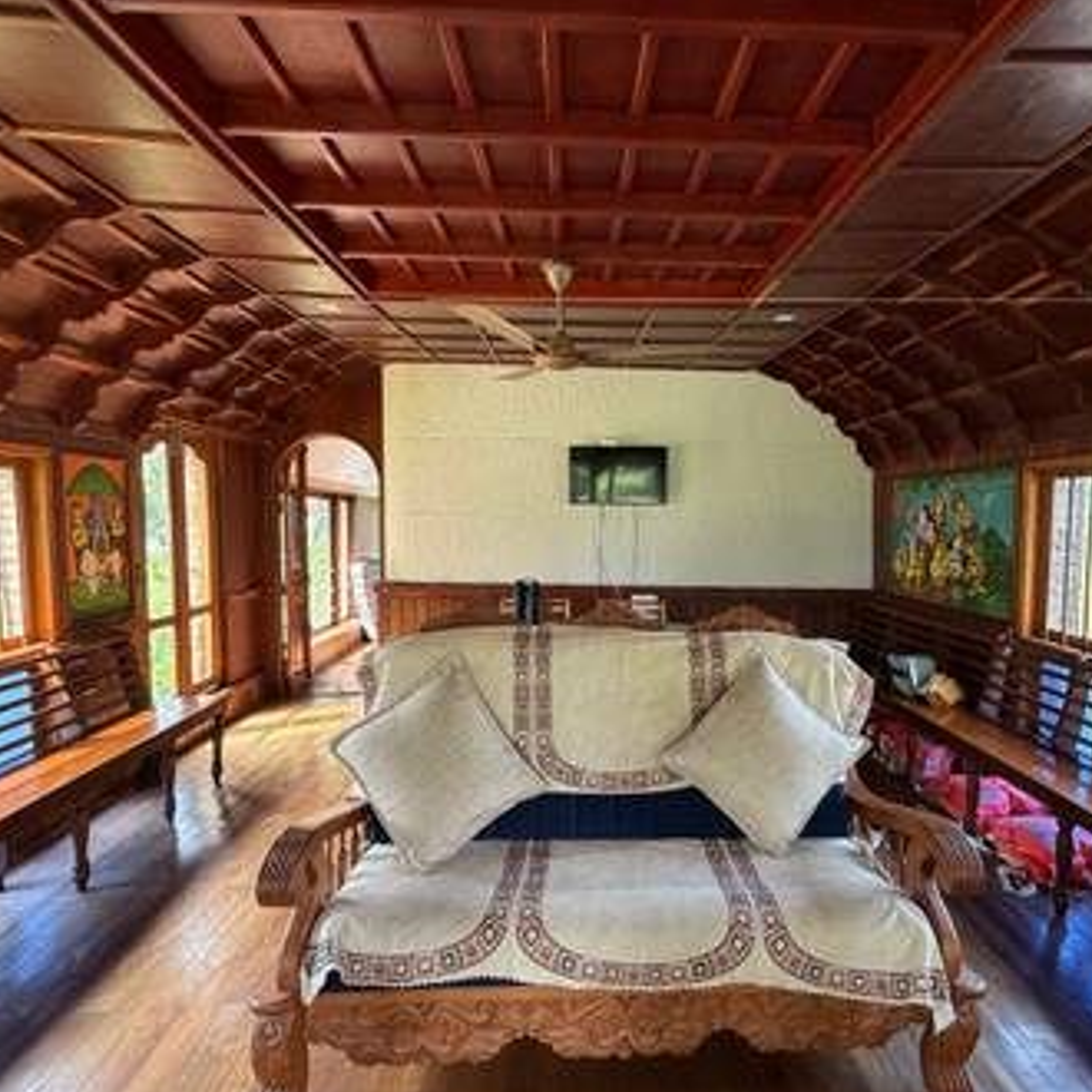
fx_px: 642
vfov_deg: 80.7
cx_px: 606
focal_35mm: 18
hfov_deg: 80.4
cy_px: 559
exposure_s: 1/121
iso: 250
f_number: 2.2
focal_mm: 2.22
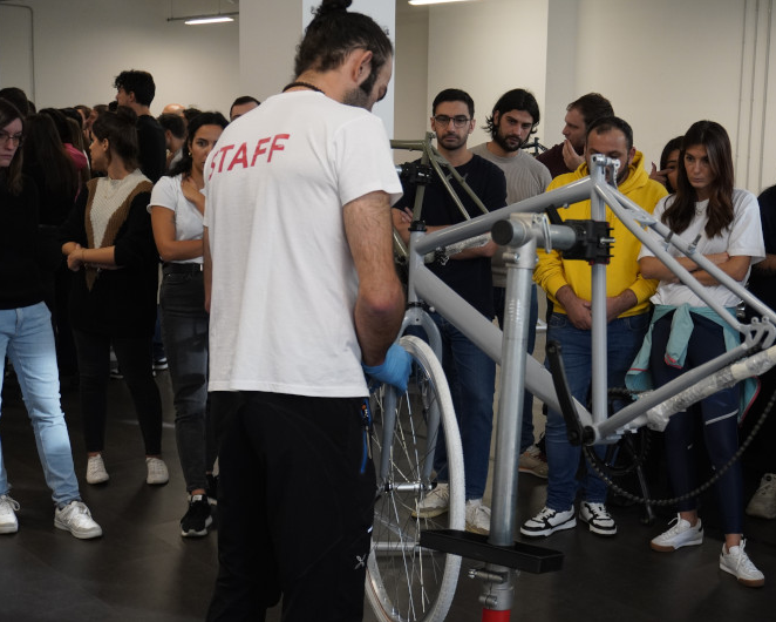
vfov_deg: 29.7
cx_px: 455
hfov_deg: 36.5
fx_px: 1172
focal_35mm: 51
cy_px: 312
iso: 1250
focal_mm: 30
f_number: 5
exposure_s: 1/100
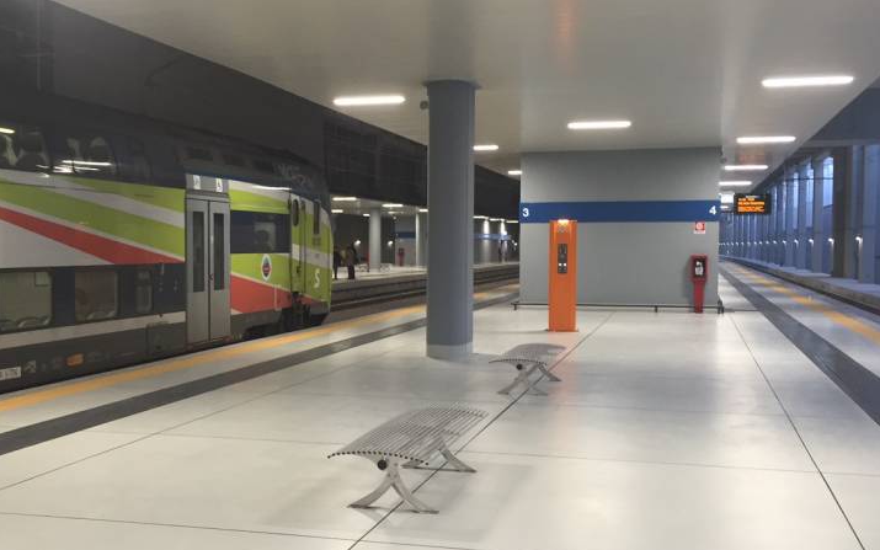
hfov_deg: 45.0
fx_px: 1055
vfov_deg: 29.2
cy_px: 293
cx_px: 351
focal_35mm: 44
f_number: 2.2
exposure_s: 1/30
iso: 80
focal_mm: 4.15
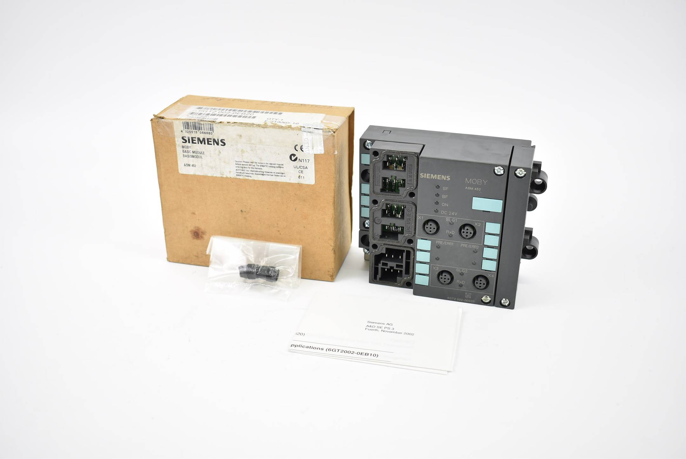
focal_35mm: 38
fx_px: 715
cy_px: 230
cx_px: 343
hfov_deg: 51.2
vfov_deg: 35.6
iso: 100
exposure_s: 1/30
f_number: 4
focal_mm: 25
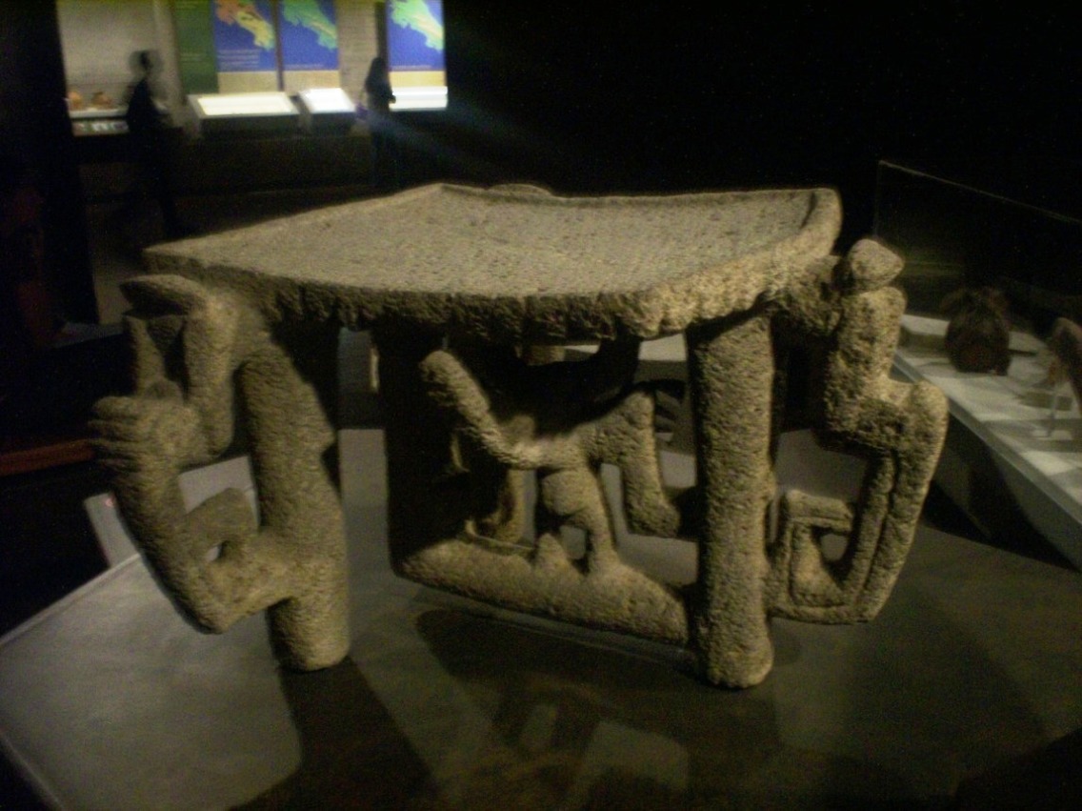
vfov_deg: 39.6
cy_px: 406
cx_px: 541
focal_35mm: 36
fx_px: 1125
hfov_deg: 51.4
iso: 200
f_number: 4.5
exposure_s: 1/4
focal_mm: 6
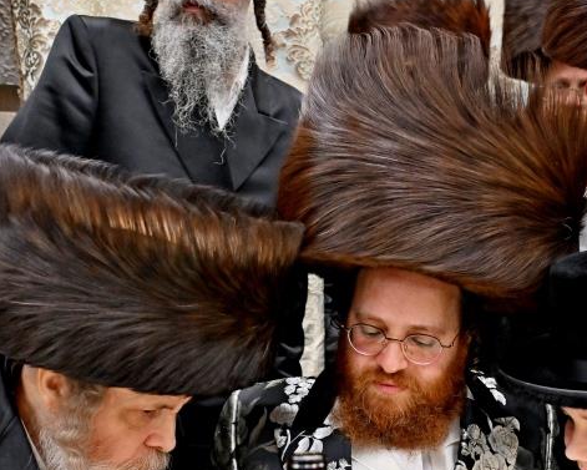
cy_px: 373
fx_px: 851
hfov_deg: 37.9
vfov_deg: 30.1
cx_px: 358
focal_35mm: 49
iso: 800
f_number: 4
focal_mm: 24
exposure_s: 1/200
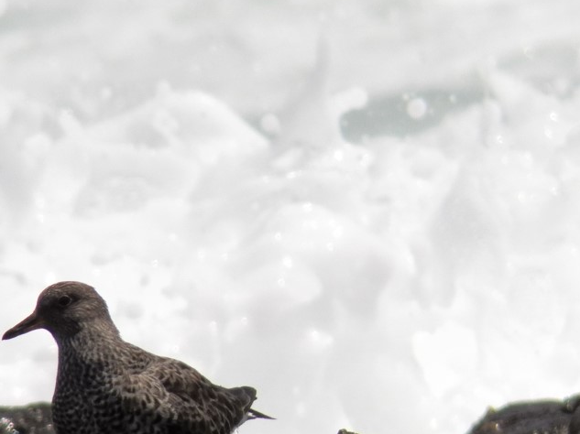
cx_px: 278
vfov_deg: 0.8
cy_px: 94
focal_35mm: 1912
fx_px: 32018
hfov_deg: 1.0
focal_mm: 147
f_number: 6.3
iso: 125
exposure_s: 1/2000
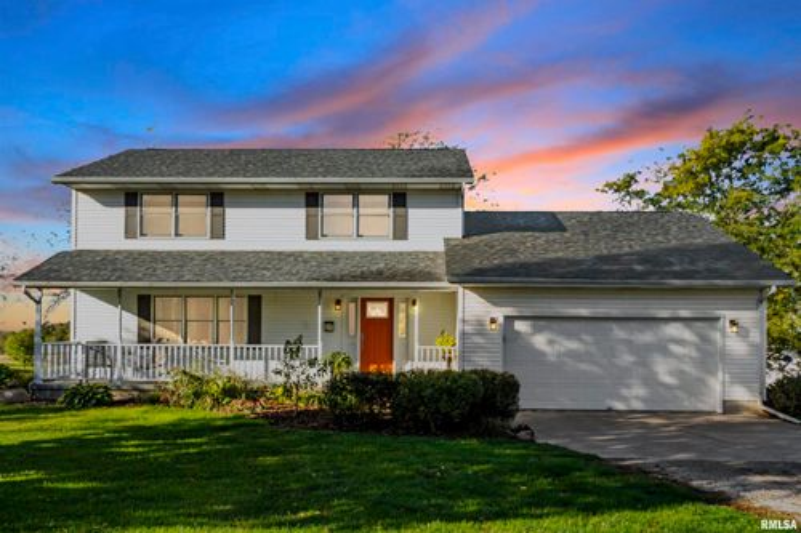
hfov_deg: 61.9
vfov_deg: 43.6
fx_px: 667
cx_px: 400
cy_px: 266
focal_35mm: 30
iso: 400
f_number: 9
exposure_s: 1/500
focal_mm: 30
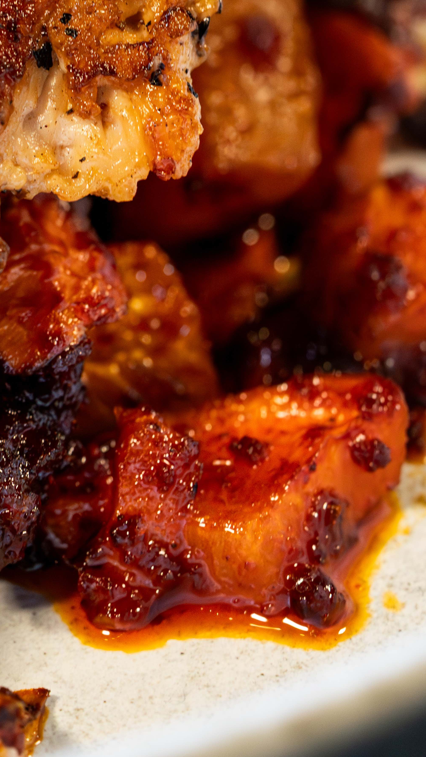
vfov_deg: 8.5
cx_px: -73
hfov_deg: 4.8
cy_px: -73
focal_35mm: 251
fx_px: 5041
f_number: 6.3
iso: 2000
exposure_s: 1/100
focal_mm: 90
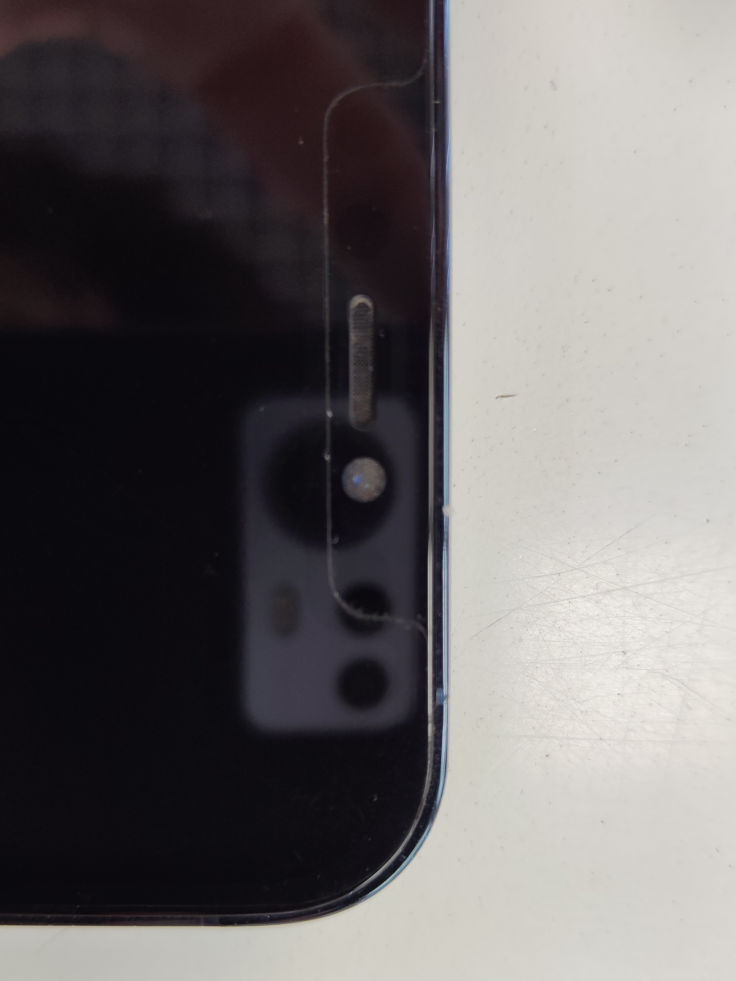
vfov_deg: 51.1
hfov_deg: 39.6
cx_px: 342
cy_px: 582
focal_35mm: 36
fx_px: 1021
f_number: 1.88
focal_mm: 5.59
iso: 81
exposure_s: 1/100
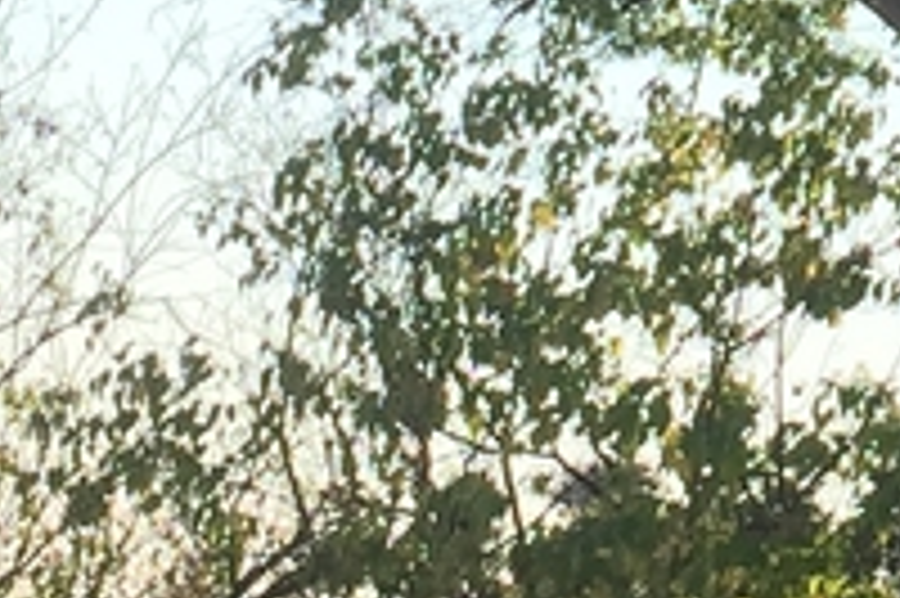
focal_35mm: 193
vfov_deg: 6.9
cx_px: 1323
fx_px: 4821
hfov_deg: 10.3
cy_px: -508
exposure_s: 1/807
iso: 32
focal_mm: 4.15
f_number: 2.2
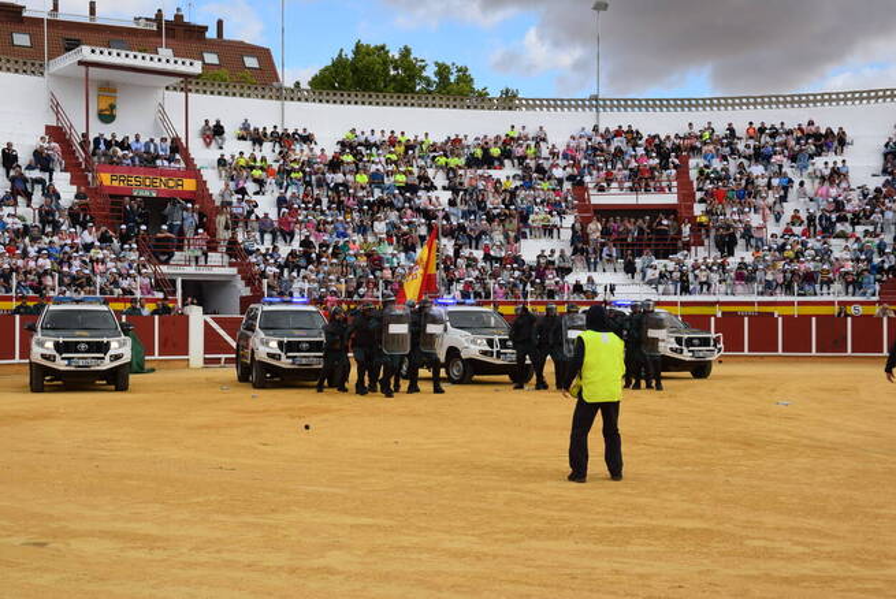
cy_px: 300
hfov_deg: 37.8
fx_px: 1308
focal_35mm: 52
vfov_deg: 25.8
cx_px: 448
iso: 200
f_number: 9
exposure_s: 1/320
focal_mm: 35
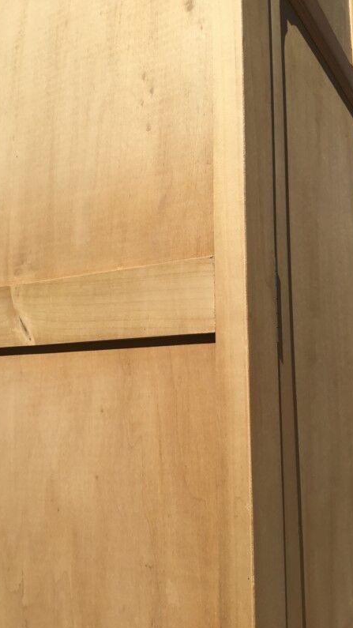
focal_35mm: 34
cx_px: 168
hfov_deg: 34.6
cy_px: 315
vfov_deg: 58.0
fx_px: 566
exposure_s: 1/3021
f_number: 2.4
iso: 25
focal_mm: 3.3
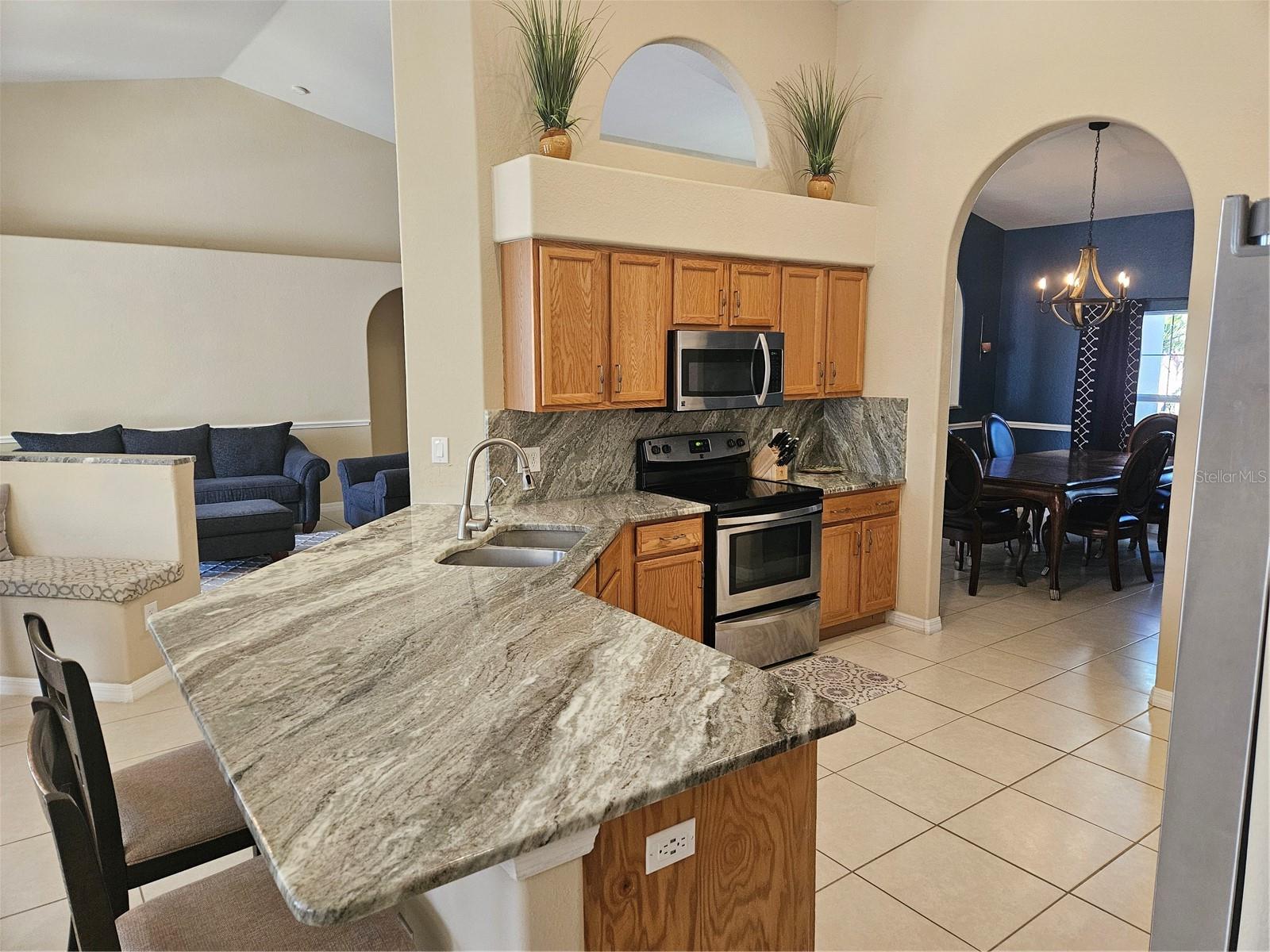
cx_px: 635
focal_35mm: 23
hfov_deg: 73.9
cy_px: 476
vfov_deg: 58.9
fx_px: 844
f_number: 1.8
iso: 500
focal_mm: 5.4
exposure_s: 1/120
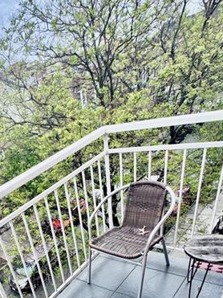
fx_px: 249
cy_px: 279
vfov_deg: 52.6
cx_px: 21
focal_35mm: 29
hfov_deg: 43.8
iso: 50
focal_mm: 2.22
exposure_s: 1/840
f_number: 2.2
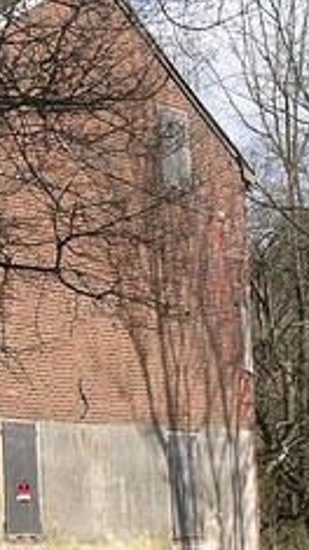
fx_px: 2464
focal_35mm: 169
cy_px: 232
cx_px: -77
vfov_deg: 12.7
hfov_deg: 7.1
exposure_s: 1/198
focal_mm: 11.8
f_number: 7.2
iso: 50
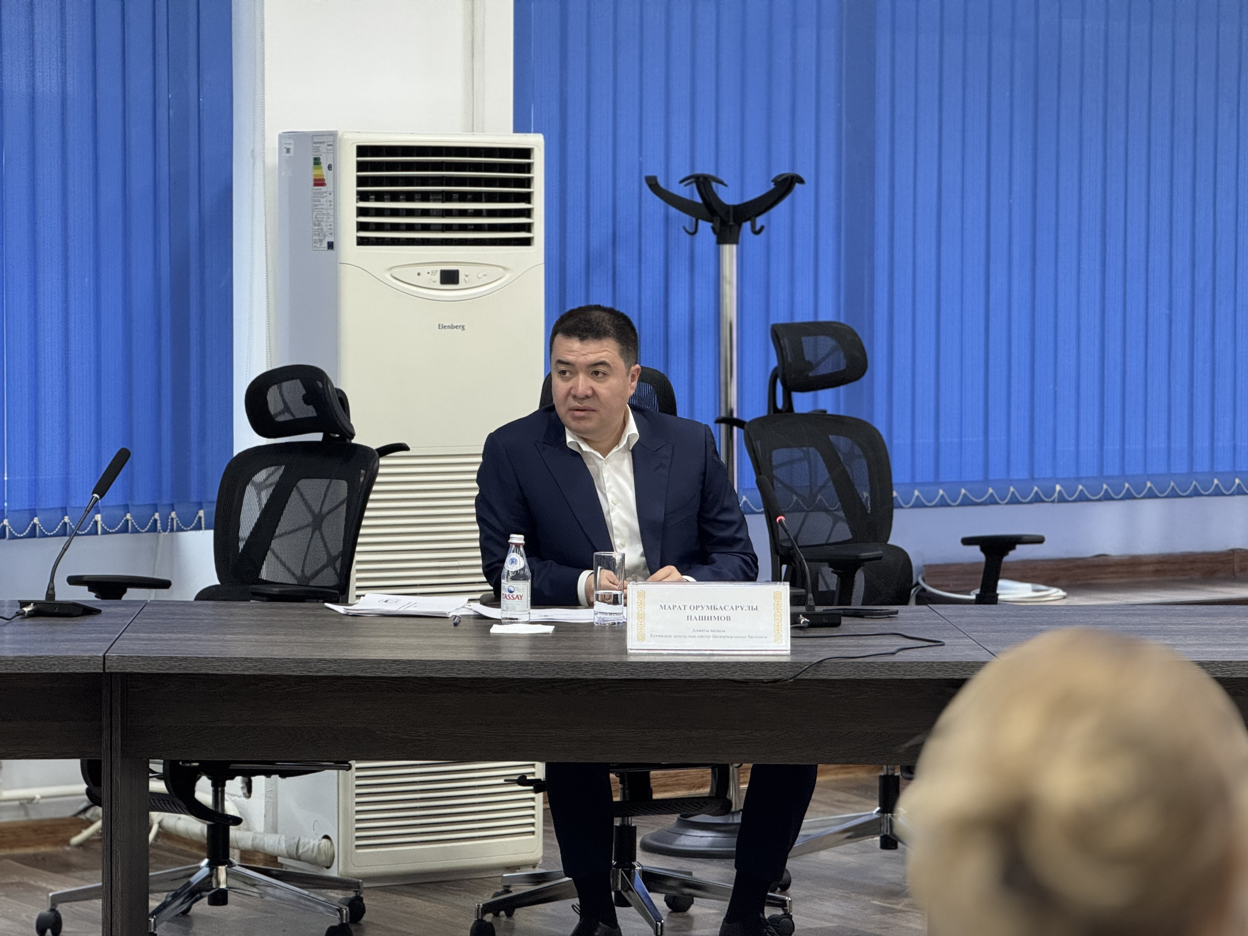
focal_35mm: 120
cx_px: 624
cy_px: 468
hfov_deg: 16.4
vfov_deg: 12.3
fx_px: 4326
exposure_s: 1/60
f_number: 2.8
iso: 320
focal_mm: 15.66
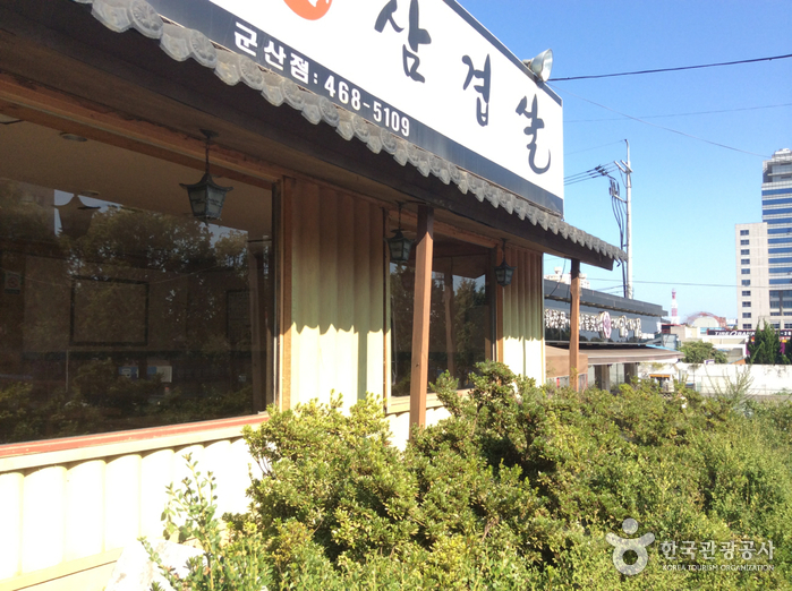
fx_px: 754
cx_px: 396
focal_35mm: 33
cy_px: 296
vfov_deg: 42.8
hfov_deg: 55.4
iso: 32
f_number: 2.4
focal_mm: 3.3
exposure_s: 1/650
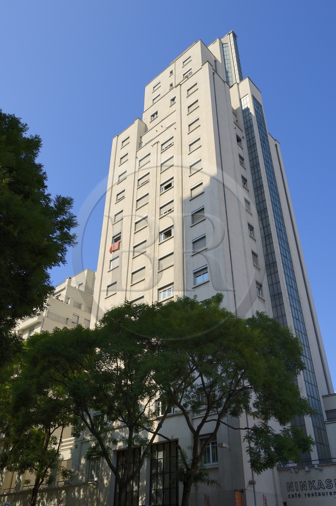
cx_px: 168
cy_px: 253
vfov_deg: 63.7
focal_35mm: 29
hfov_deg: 44.9
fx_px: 407
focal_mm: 29
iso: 200
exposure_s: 1/250
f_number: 13
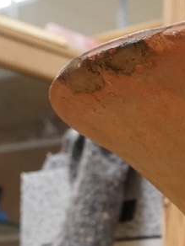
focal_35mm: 142
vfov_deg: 12.6
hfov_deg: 9.5
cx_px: 405
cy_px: 456
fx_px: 1012
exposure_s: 1/100
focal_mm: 28
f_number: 6.3
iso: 3200
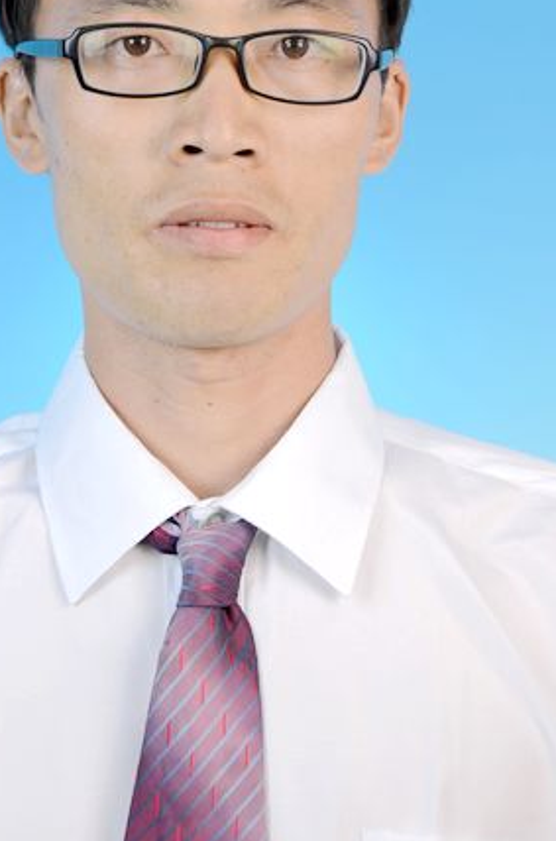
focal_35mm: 184
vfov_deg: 11.2
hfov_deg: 7.4
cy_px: 289
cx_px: 209
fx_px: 4282
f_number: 5.6
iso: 280
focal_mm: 75
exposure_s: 1/30
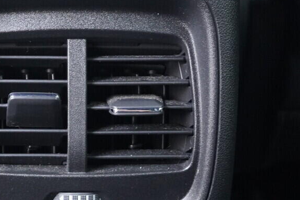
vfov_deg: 15.1
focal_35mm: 90
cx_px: 76
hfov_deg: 22.4
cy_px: 155
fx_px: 750
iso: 2500
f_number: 2.8
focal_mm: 24
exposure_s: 1/40
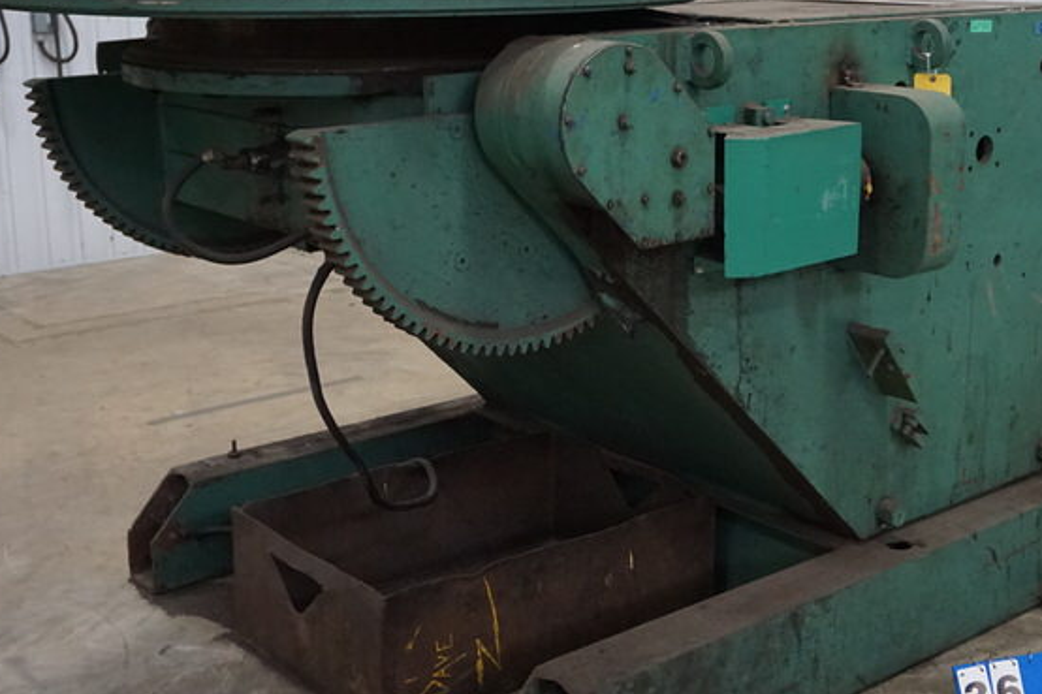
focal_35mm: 52
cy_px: 303
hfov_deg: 37.9
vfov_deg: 26.0
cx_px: 664
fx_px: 1505
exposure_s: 1/160
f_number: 4
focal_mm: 20
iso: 2000
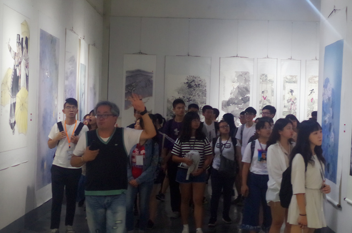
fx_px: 556
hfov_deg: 35.1
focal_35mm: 57
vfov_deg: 23.6
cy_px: 116
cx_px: 176
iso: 3200
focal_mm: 37.5
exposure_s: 1/60
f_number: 9
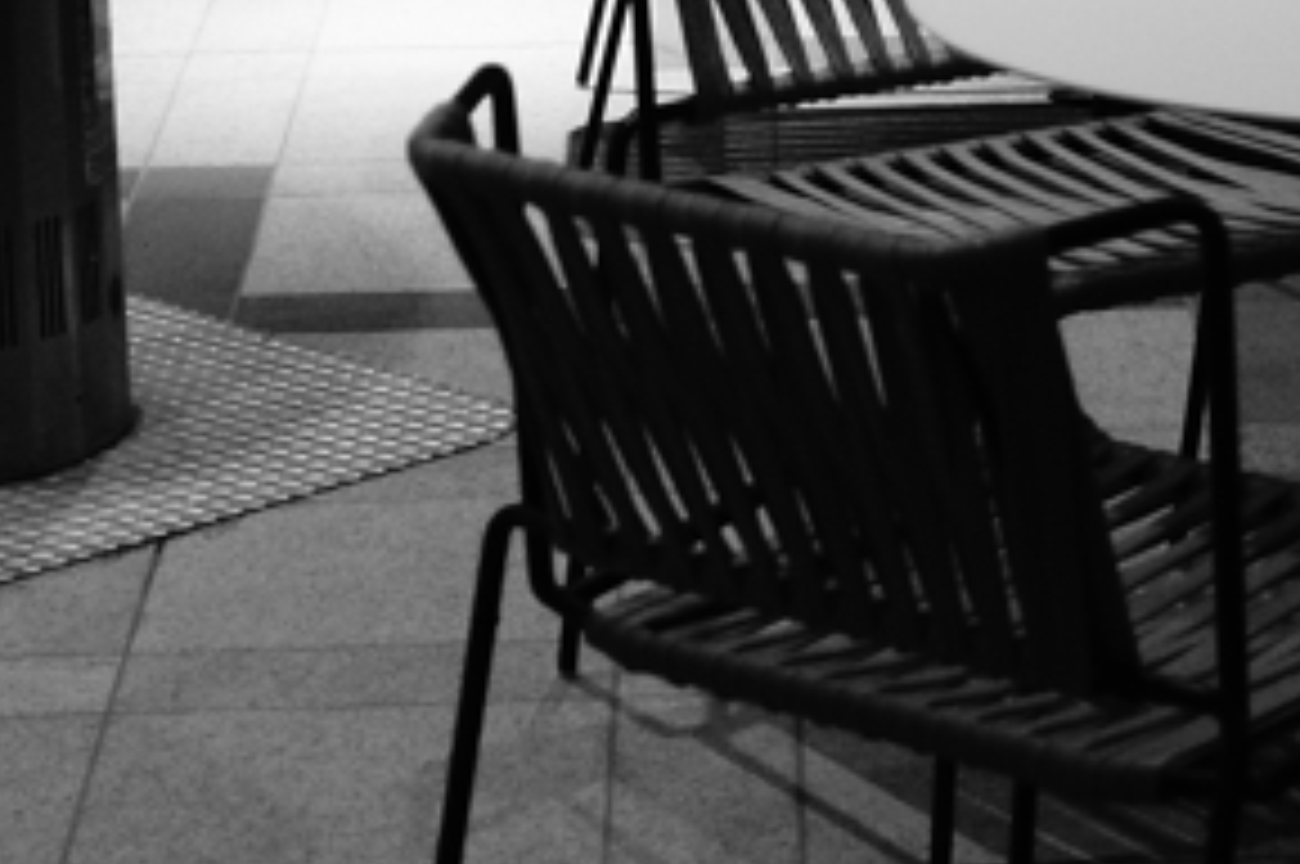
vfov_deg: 9.1
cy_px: 22
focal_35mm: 149
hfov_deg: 13.6
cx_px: 1215
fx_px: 5374
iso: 800
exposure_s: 1/160
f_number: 2.8
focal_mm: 28
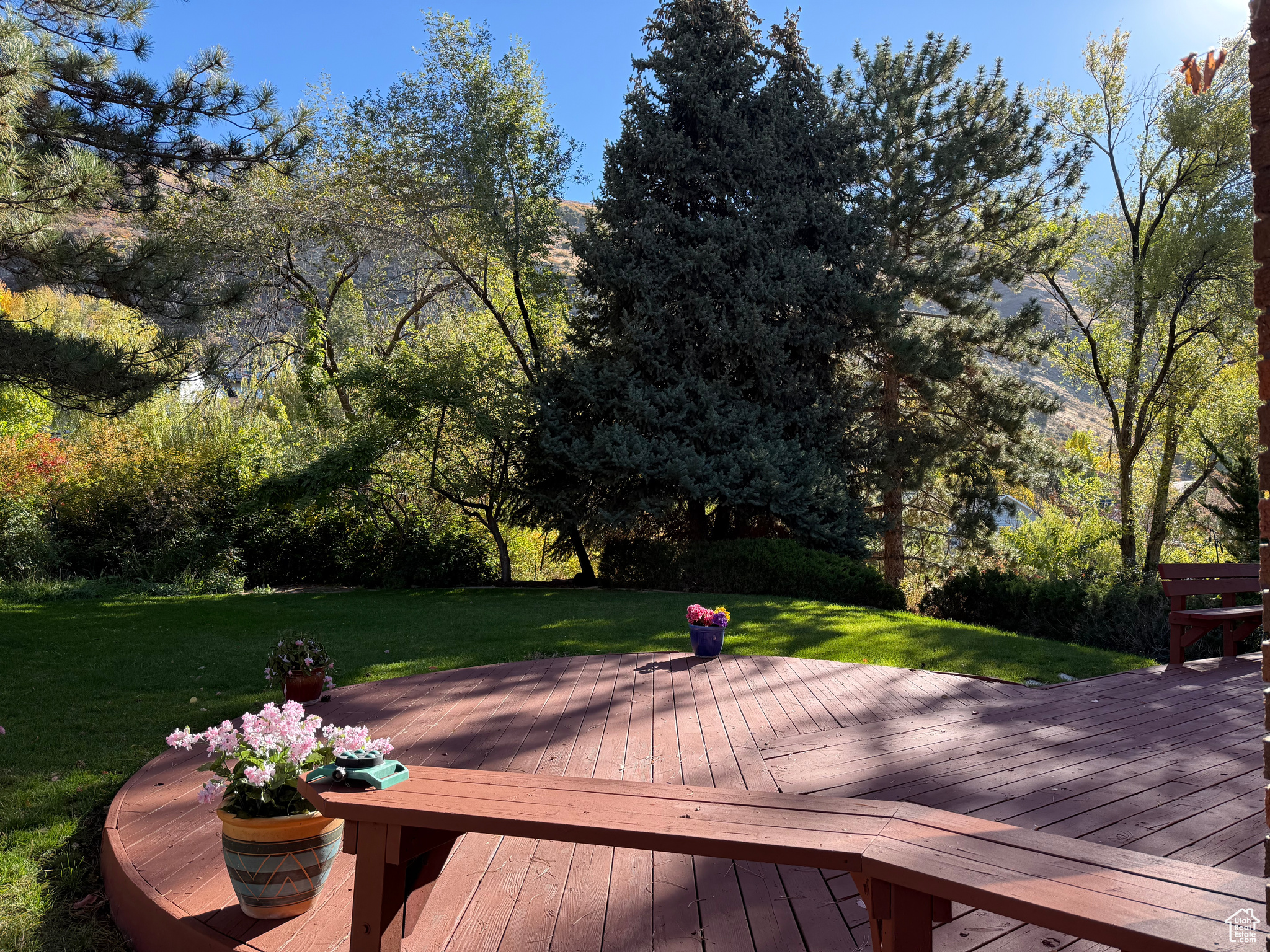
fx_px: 881
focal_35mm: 24
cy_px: 476
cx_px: 635
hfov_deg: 71.6
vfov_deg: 56.8
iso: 100
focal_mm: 6.76
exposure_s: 1/1046
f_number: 1.78
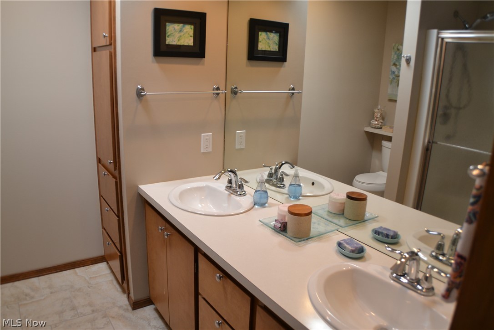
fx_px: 453
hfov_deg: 57.2
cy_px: 165
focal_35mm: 33
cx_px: 247
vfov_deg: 40.0
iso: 400
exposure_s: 1/60
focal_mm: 22
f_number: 4
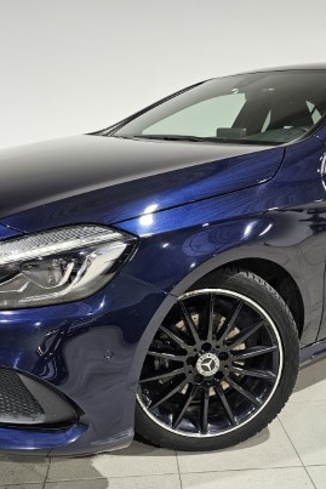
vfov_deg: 50.6
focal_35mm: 38
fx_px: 516
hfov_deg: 35.0
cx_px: 191
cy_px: 269
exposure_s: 1/100
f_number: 1.7
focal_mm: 6.3
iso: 160
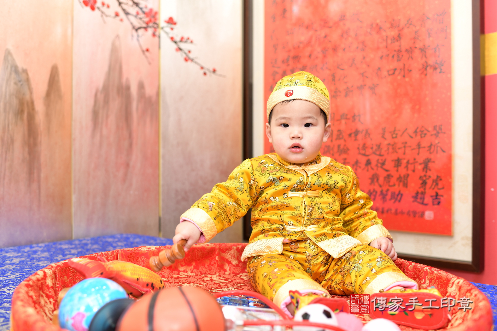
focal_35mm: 35
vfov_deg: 37.9
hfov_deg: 54.4
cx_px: 248
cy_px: 166
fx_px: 483
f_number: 2.8
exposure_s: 1/200
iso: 400
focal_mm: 35
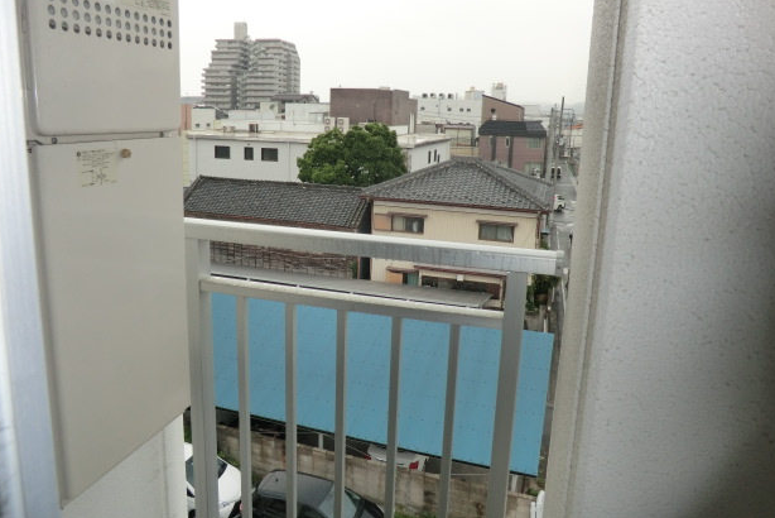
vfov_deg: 49.6
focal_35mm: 26
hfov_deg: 69.3
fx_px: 560
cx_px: 375
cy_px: 239
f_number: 3.2
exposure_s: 1/320
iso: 80
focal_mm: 4.3
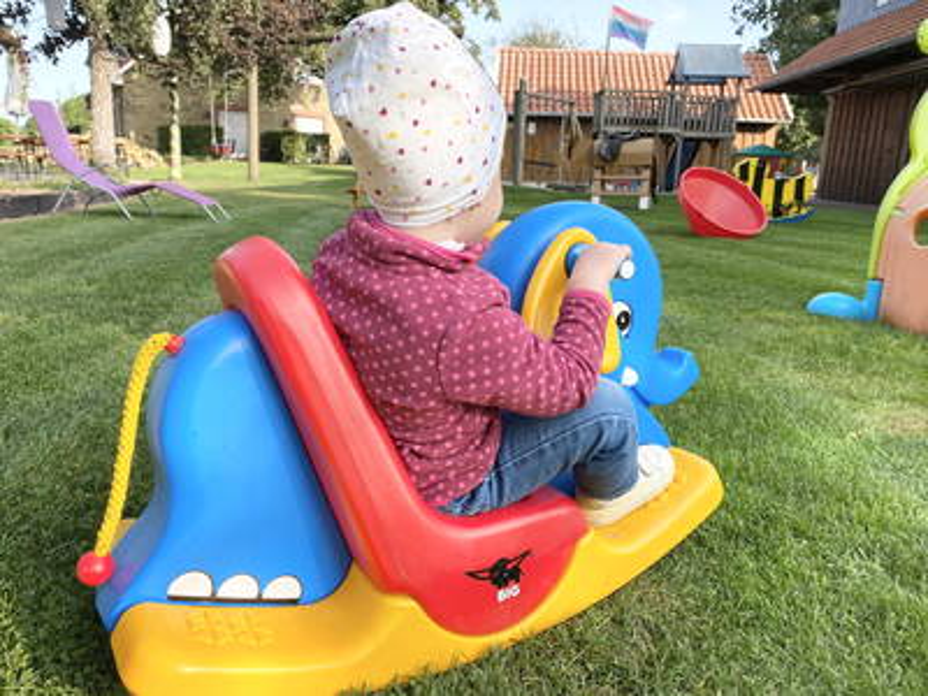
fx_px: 697
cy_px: 348
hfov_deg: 67.3
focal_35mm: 26
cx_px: 464
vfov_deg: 53.1
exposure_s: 1/460
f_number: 1.8
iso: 32
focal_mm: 4.25
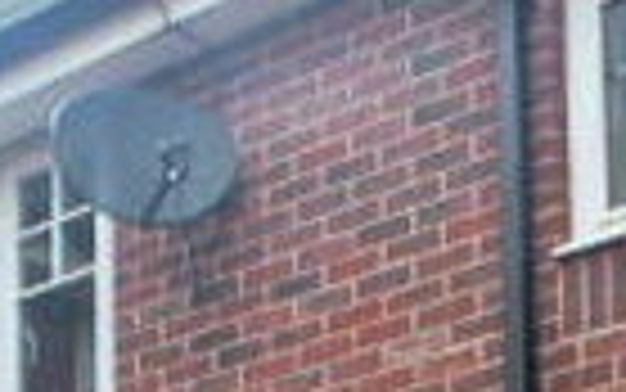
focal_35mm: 133
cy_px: 985
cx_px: 189
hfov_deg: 15.7
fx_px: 2270
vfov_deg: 8.8
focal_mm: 4.3
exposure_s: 1/60
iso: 160
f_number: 3.3
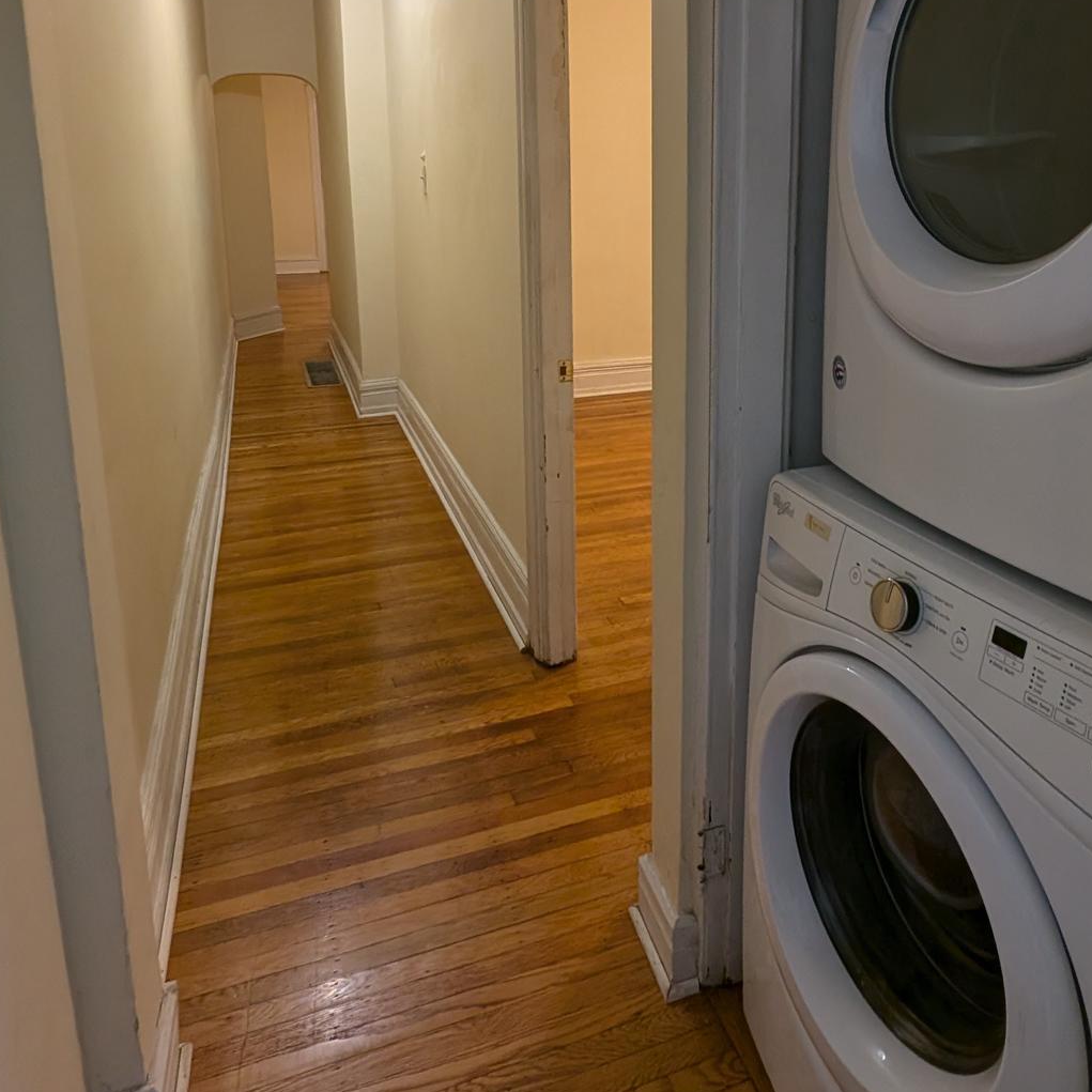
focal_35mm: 23
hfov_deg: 67.2
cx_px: 586
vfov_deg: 64.7
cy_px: 328
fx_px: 821
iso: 101
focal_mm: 1.95
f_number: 2.2
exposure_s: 1/24
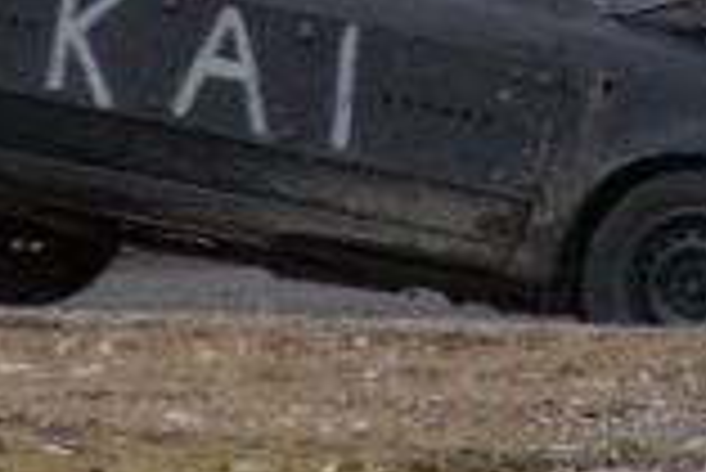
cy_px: -198
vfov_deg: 1.1
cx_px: 450
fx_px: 24026
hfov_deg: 1.7
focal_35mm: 1224
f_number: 6.3
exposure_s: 1/320
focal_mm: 200
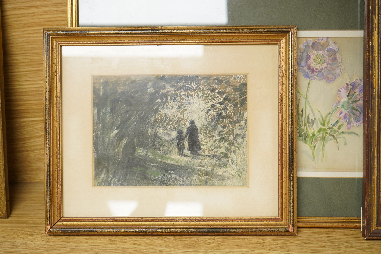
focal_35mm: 58
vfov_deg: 23.3
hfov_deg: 34.5
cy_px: 127
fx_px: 613
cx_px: 190
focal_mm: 58
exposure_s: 1/160
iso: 2500
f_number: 6.3
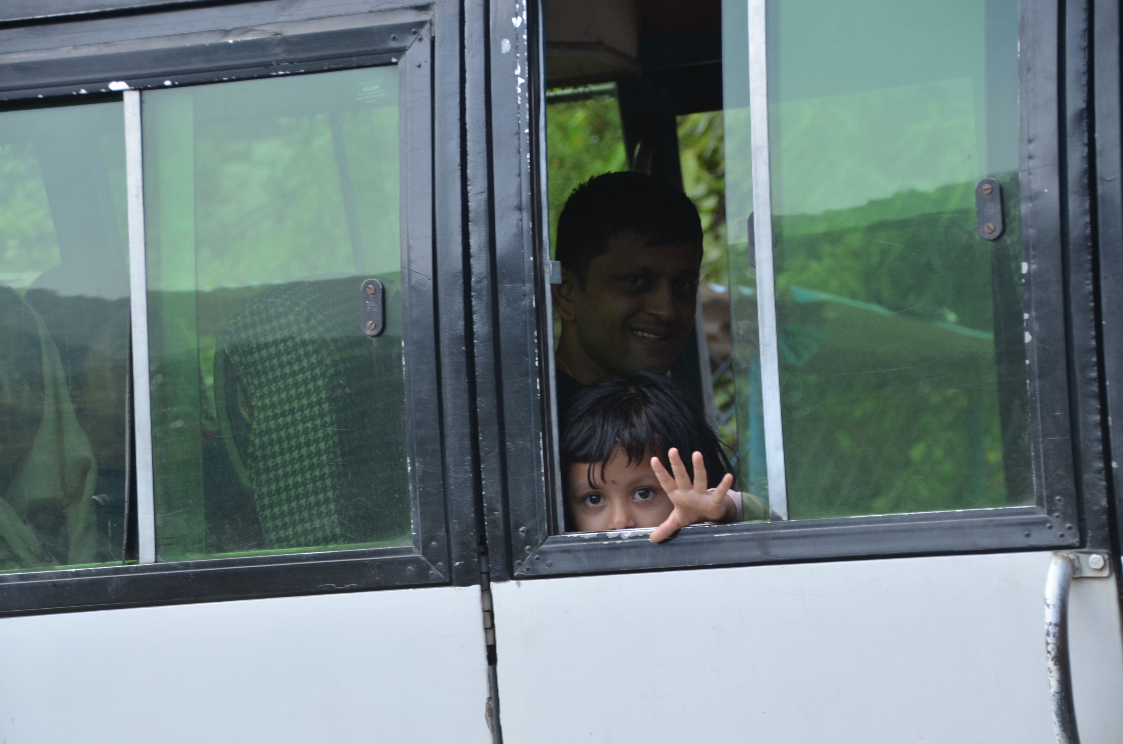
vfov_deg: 9.9
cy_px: 372
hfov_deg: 14.9
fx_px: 4296
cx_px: 562
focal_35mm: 138
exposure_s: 1/160
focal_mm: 92
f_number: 5.6
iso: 200
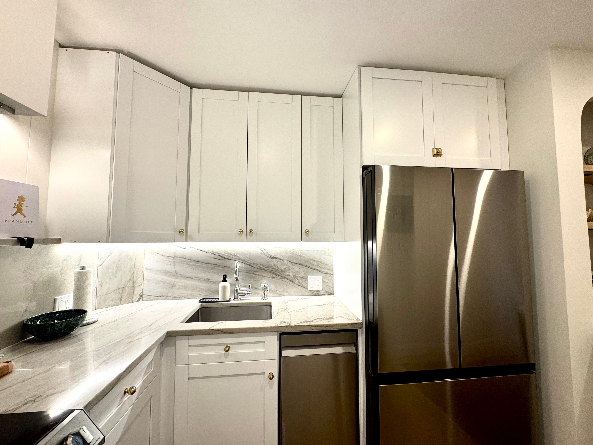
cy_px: 222
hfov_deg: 102.1
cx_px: 296
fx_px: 240
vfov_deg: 85.7
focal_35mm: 14
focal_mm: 2.22
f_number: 2.2
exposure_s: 1/120
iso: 160
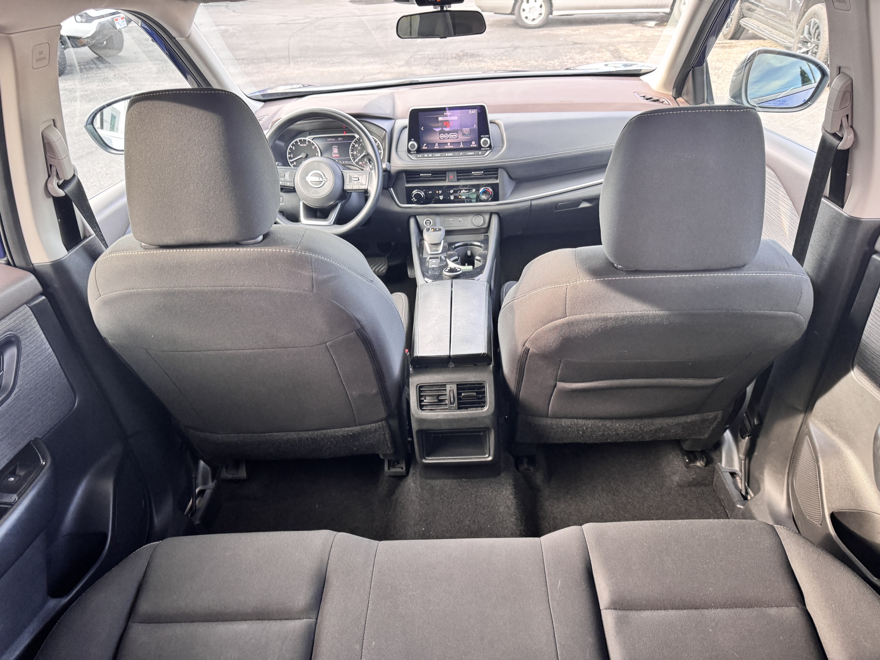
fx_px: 610
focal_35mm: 24
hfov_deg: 71.6
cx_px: 440
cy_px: 330
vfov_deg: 56.8
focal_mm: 6.76
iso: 200
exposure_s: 1/78
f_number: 1.78
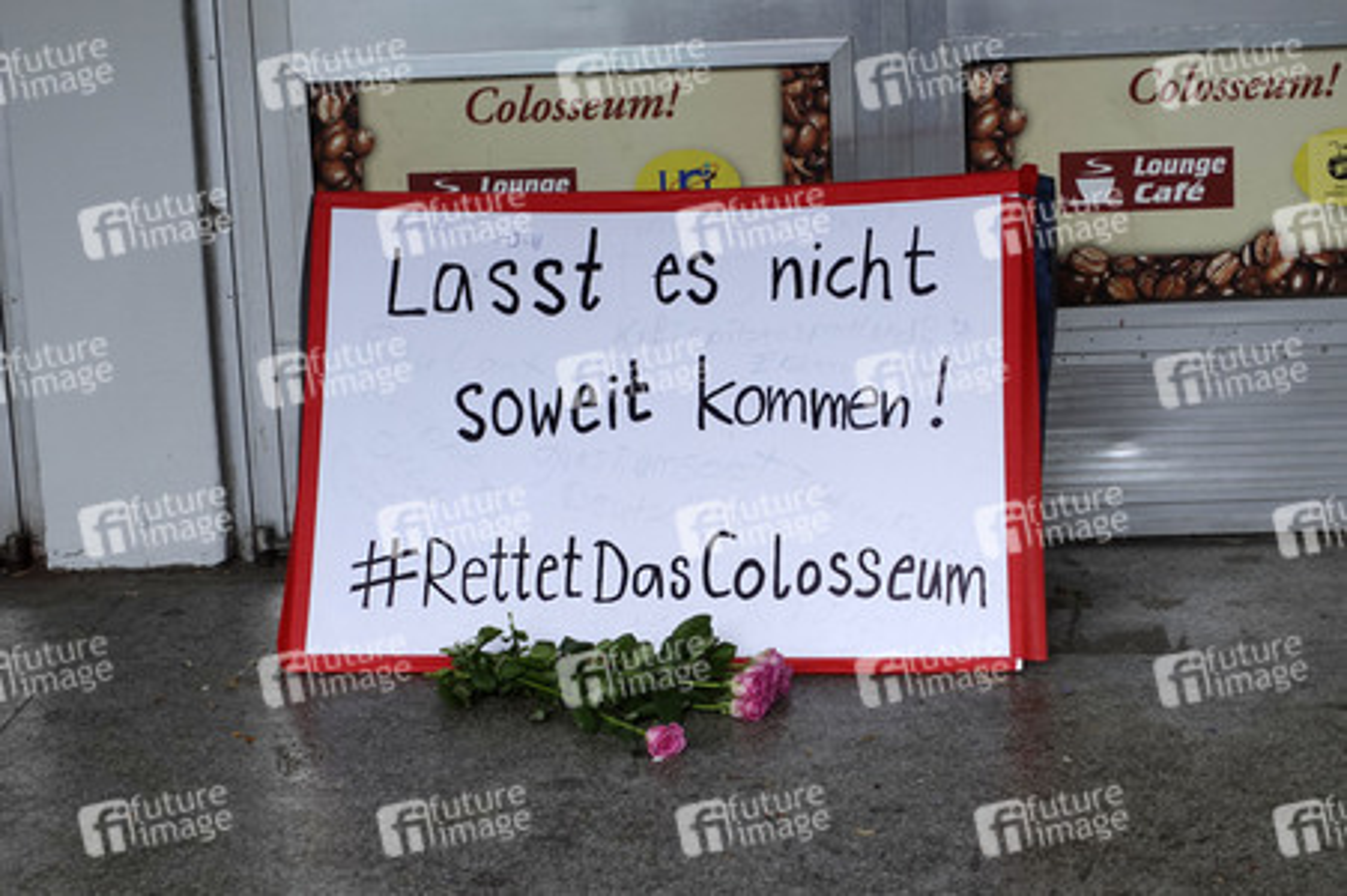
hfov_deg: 28.9
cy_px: 448
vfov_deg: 19.4
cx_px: 674
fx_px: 2617
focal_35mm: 70
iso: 200
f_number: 2.8
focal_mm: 25.7
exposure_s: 1/80
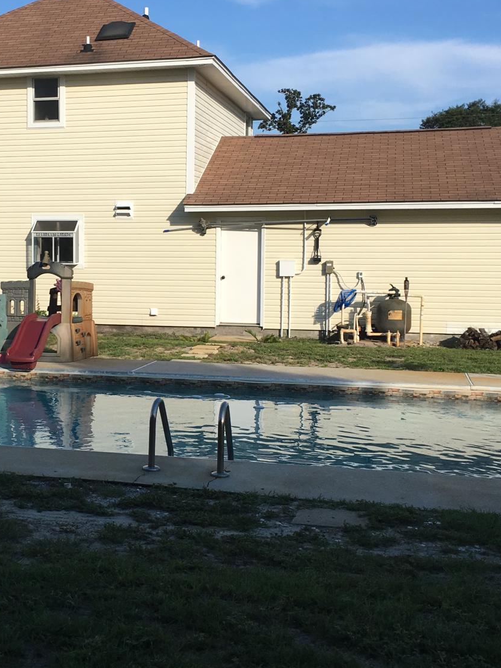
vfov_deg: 36.8
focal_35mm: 52
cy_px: 313
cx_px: 68
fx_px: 1003
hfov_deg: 27.2
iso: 25
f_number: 2.2
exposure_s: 1/1570
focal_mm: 4.15
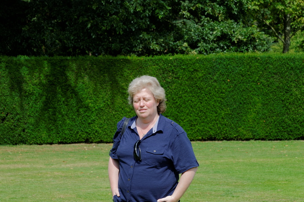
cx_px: 152
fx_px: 1076
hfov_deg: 16.1
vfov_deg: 10.7
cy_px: 101
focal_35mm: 128
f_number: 8
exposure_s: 1/250
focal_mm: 85
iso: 200
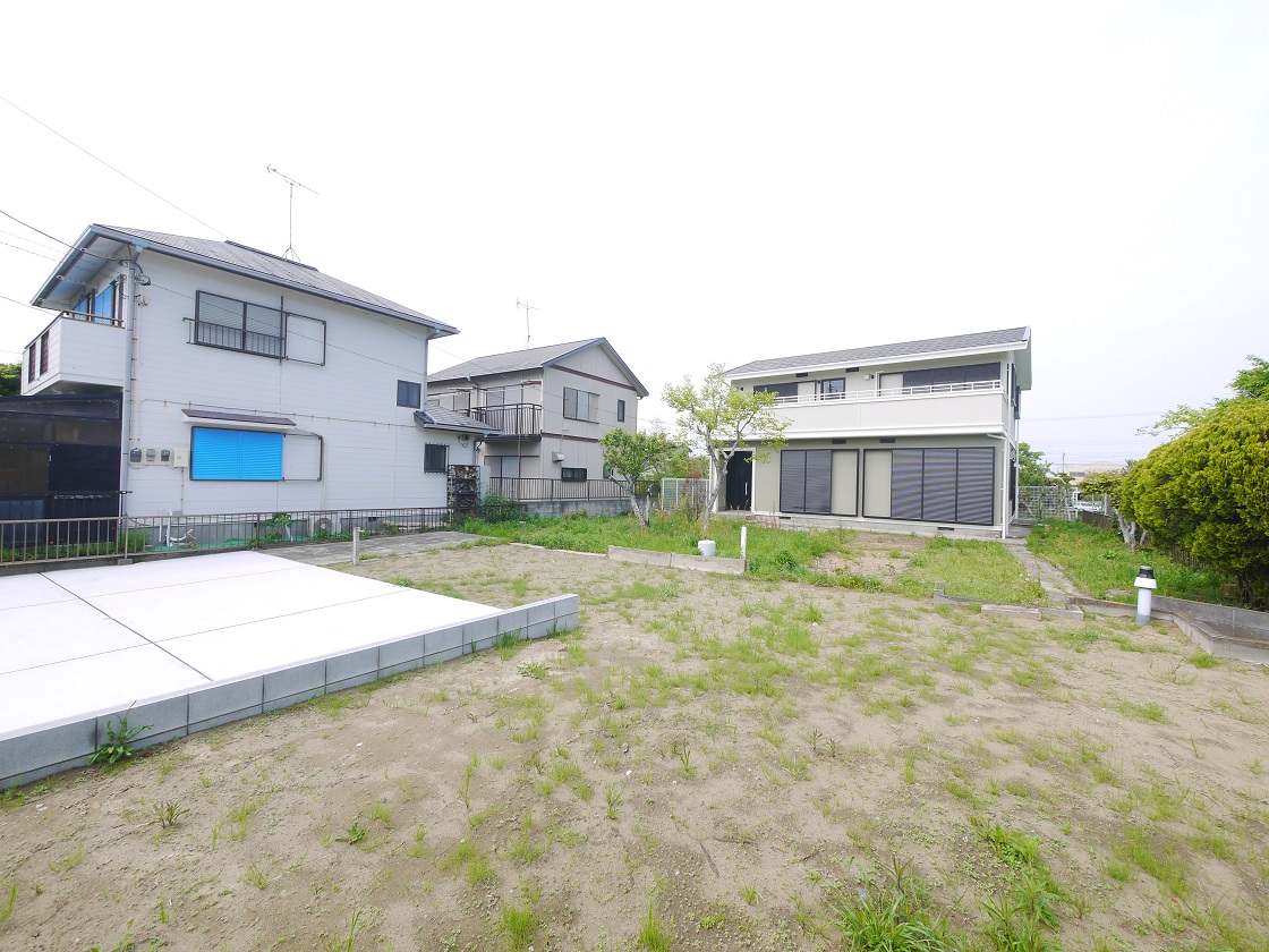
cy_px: 476
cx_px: 634
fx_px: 513
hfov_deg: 102.1
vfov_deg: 85.7
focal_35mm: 14
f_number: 7.1
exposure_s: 1/250
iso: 160
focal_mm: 7
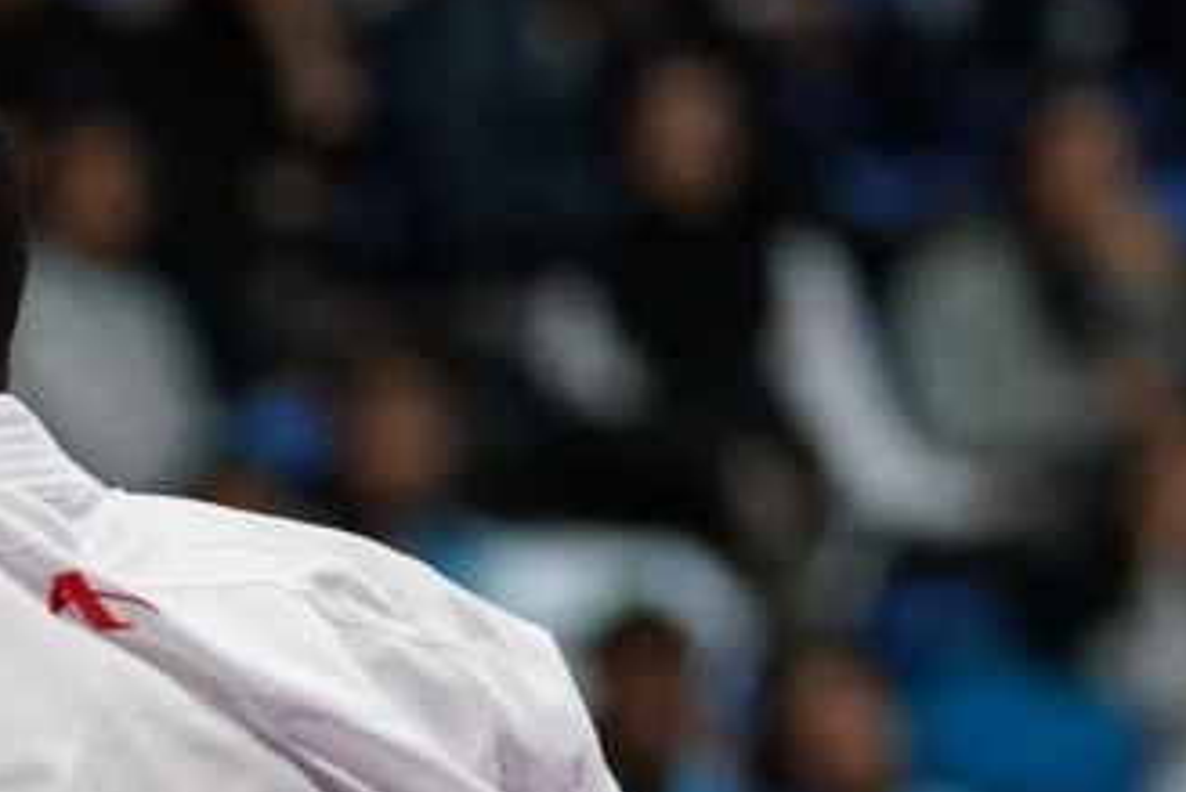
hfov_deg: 3.1
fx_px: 22213
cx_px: -521
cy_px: 1486
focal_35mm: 674
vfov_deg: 2.0
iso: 4000
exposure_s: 1/1000
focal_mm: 123
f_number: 2.8
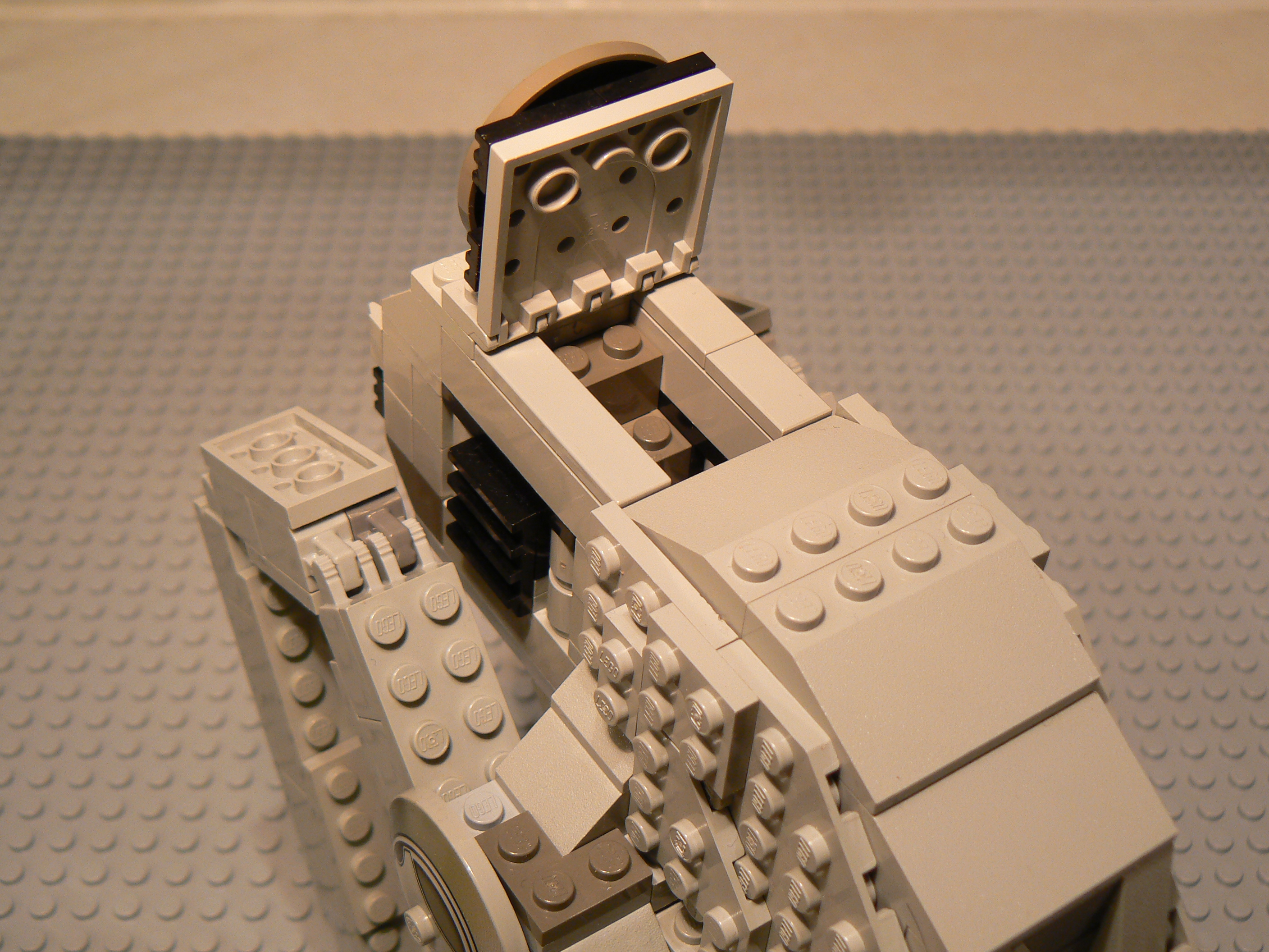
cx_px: 634
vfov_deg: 27.0
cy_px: 476
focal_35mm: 54
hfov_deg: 35.5
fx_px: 1980
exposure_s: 1/15
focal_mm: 9.1
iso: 100
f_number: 3.2
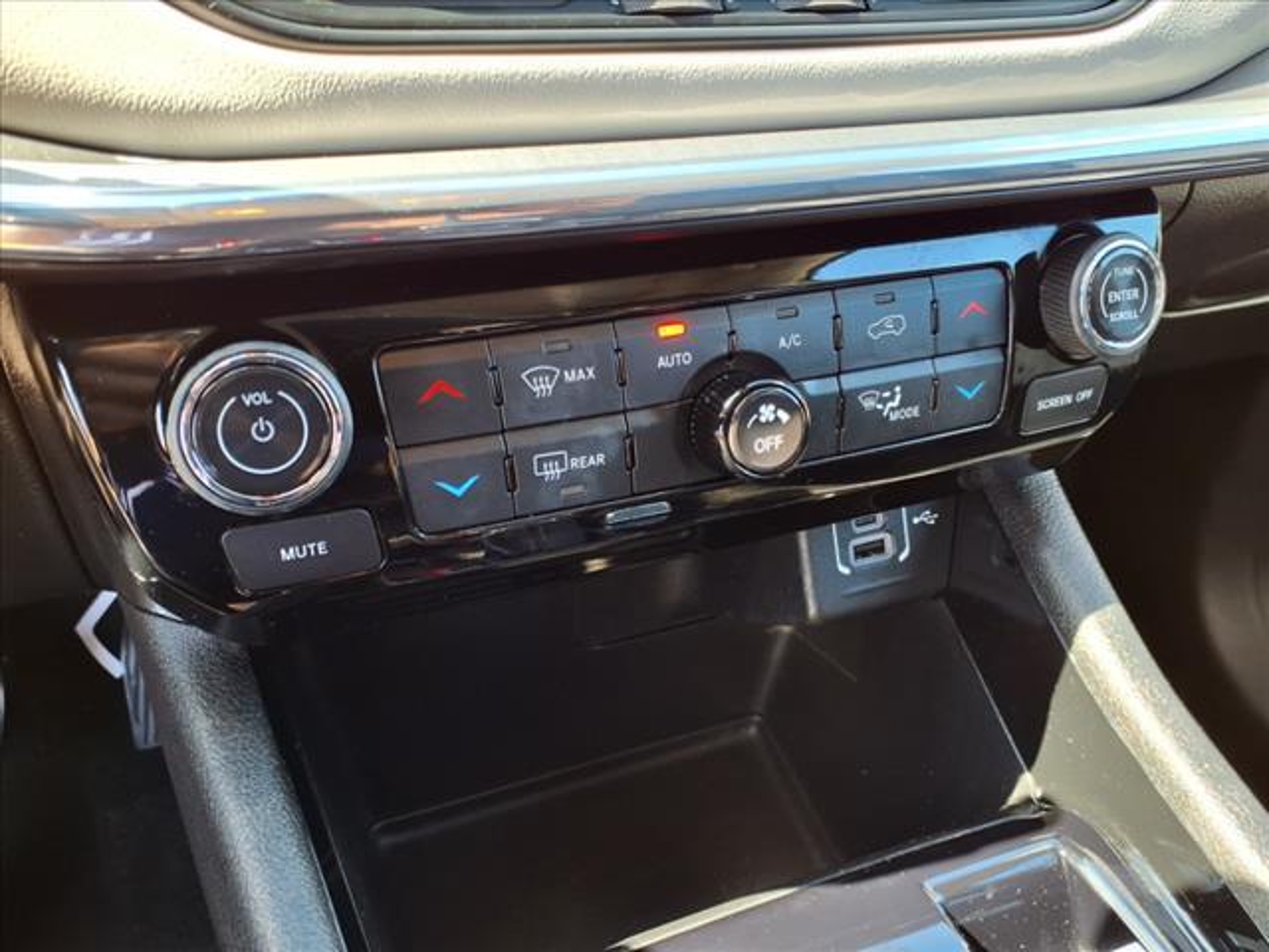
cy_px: 476
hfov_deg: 65.3
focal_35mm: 27
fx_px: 990
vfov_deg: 51.4
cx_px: 634
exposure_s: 1/40
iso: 64
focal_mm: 3.58
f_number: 1.9
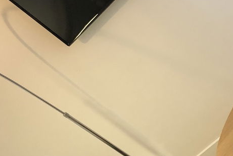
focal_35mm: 101
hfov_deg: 20.1
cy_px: 131
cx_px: 174
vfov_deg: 13.5
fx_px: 654
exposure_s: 1/25
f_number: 1.8
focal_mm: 3.99
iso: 40
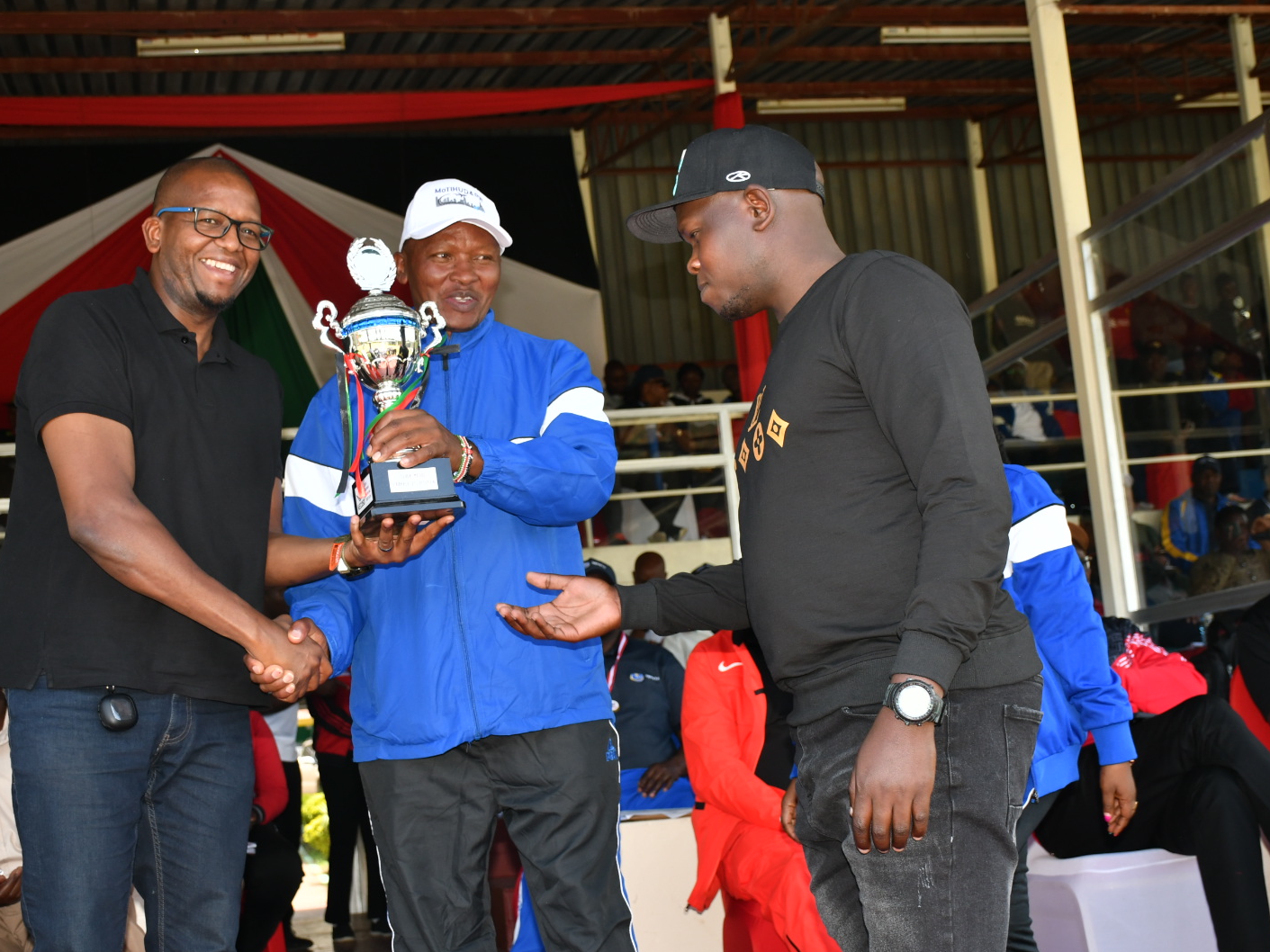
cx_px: 625
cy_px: 484
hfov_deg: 36.2
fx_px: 1944
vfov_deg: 27.5
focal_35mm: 53
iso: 250
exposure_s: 1/250
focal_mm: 32
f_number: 5
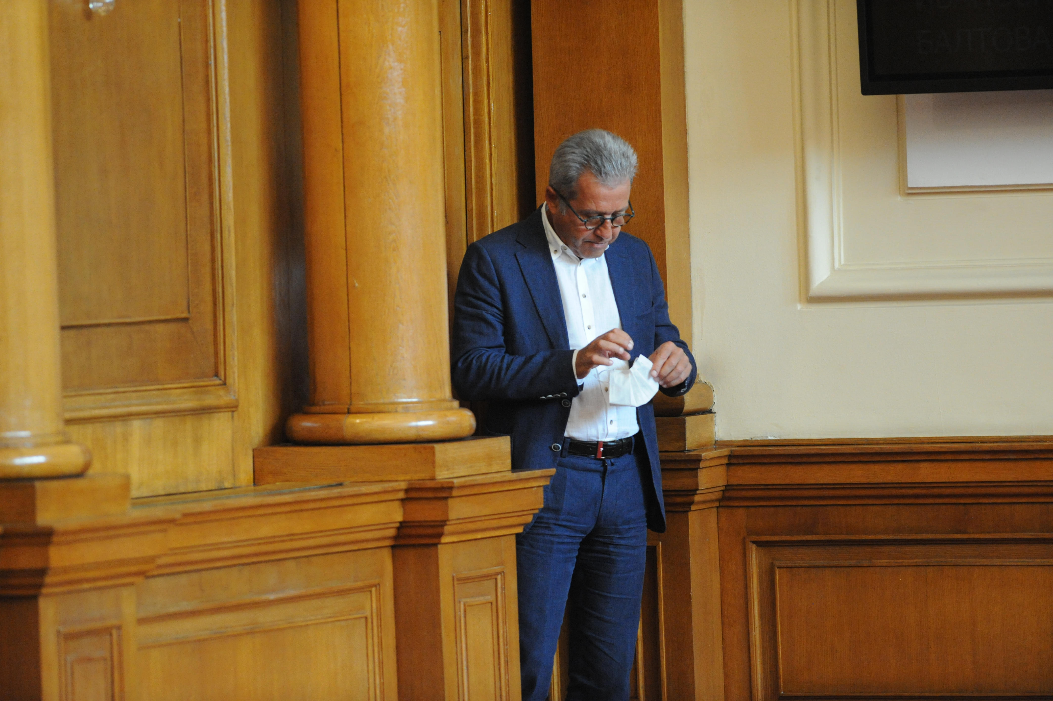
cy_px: 350
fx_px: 8769
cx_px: 526
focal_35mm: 300
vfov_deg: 4.6
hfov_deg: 6.9
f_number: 4
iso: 5000
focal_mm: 300
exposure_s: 1/400
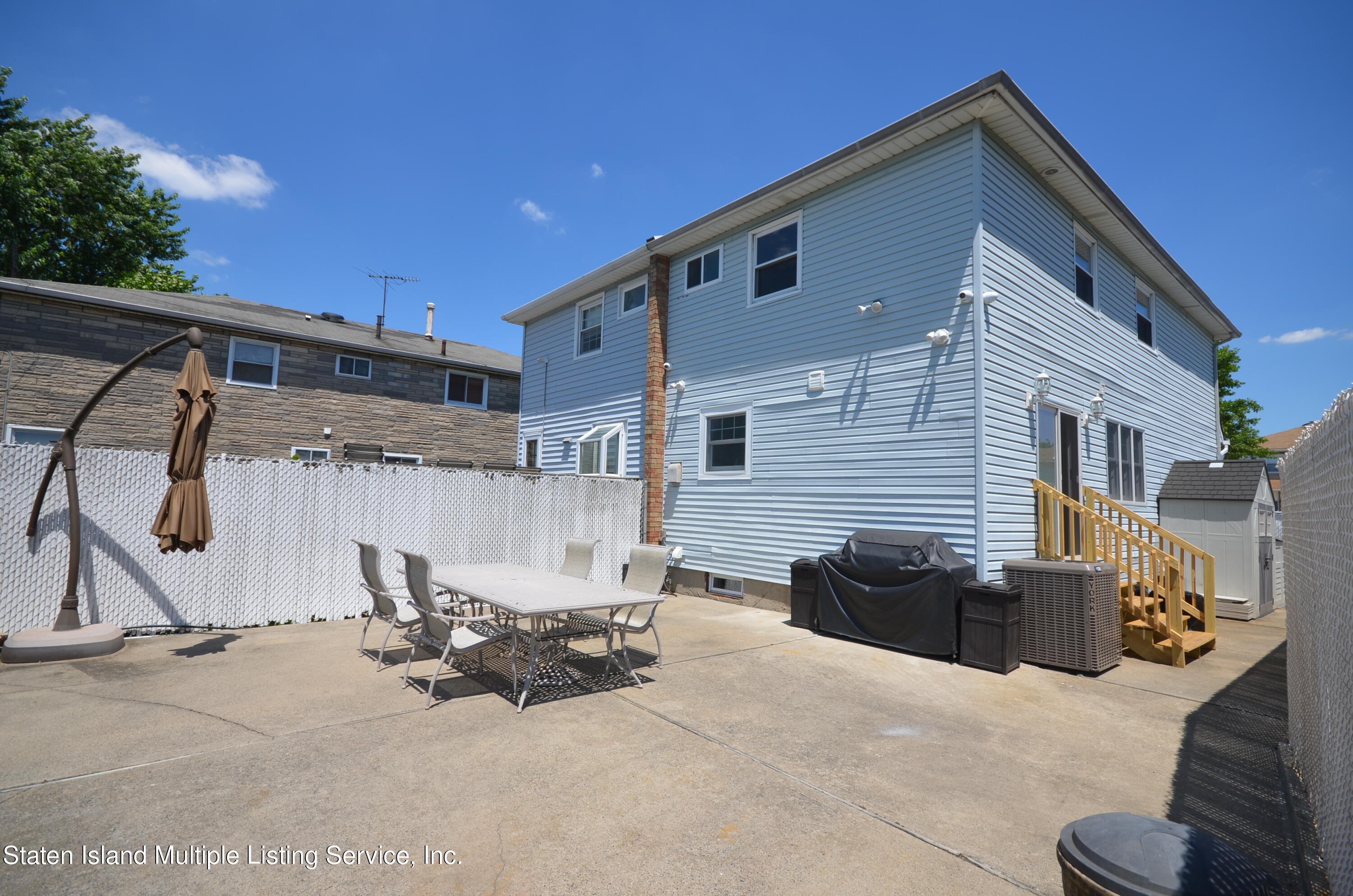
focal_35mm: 16
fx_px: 619
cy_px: 448
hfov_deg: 95.1
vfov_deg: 71.8
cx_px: 676
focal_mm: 11
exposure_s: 1/320
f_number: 9
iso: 100
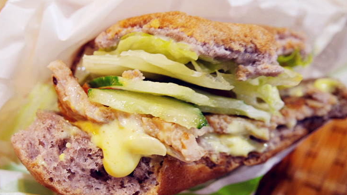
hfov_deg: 62.6
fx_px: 285
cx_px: 170
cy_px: 119
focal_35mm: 31
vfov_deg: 37.6
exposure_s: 1/25
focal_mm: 10
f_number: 4
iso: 400
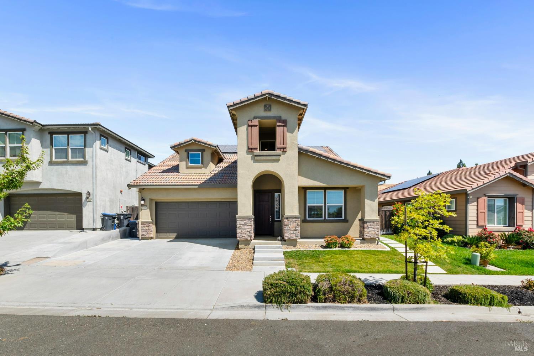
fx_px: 222
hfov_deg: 100.4
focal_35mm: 15
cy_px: 178
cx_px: 267
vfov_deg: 77.3
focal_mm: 10
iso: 100
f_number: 8
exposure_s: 1/160
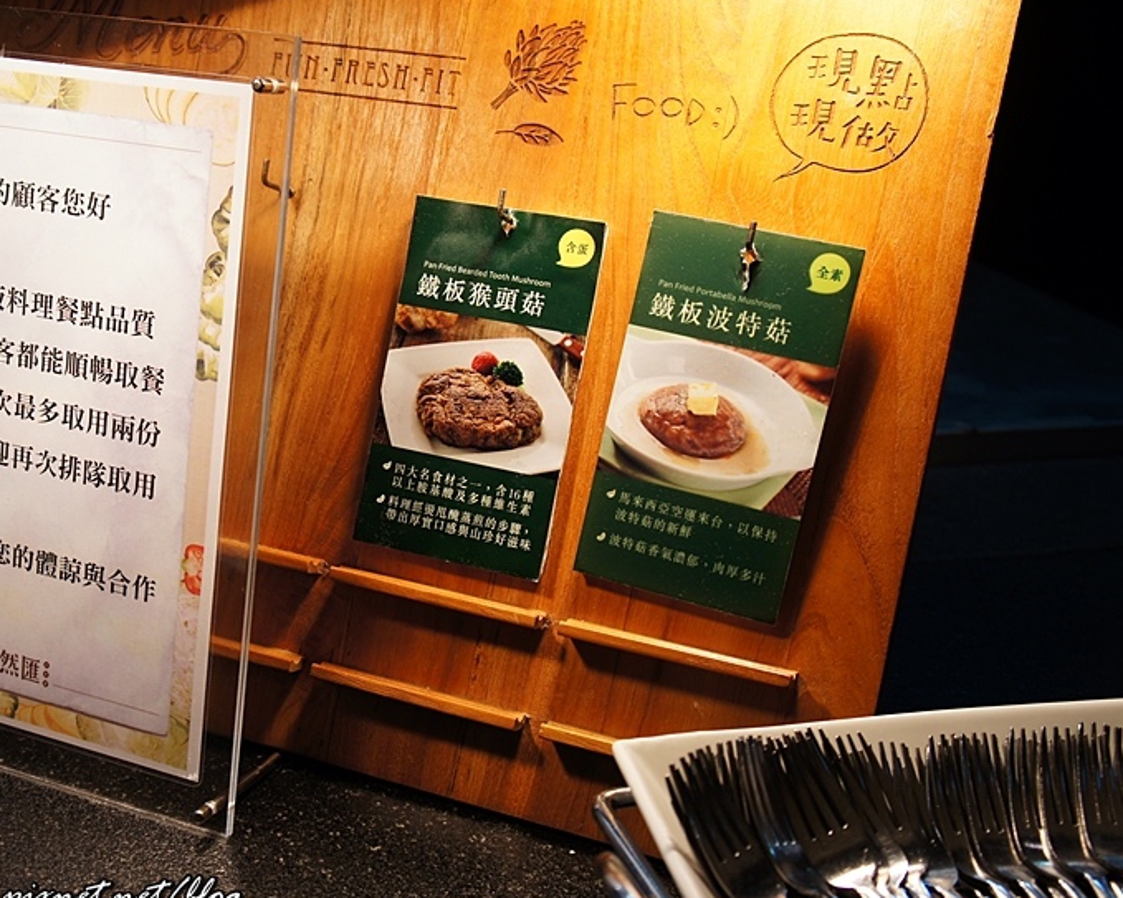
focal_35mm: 47
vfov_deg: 32.3
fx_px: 1549
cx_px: 392
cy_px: 446
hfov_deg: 39.5
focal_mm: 25
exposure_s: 1/60
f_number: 4
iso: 200
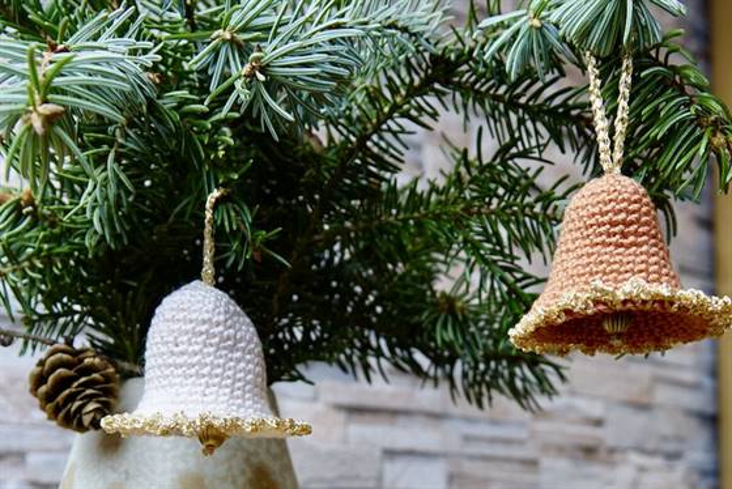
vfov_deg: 53.2
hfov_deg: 73.7
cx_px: 366
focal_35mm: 24
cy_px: 244
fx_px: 488
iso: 100
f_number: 2.5
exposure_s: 1/30
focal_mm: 8.8
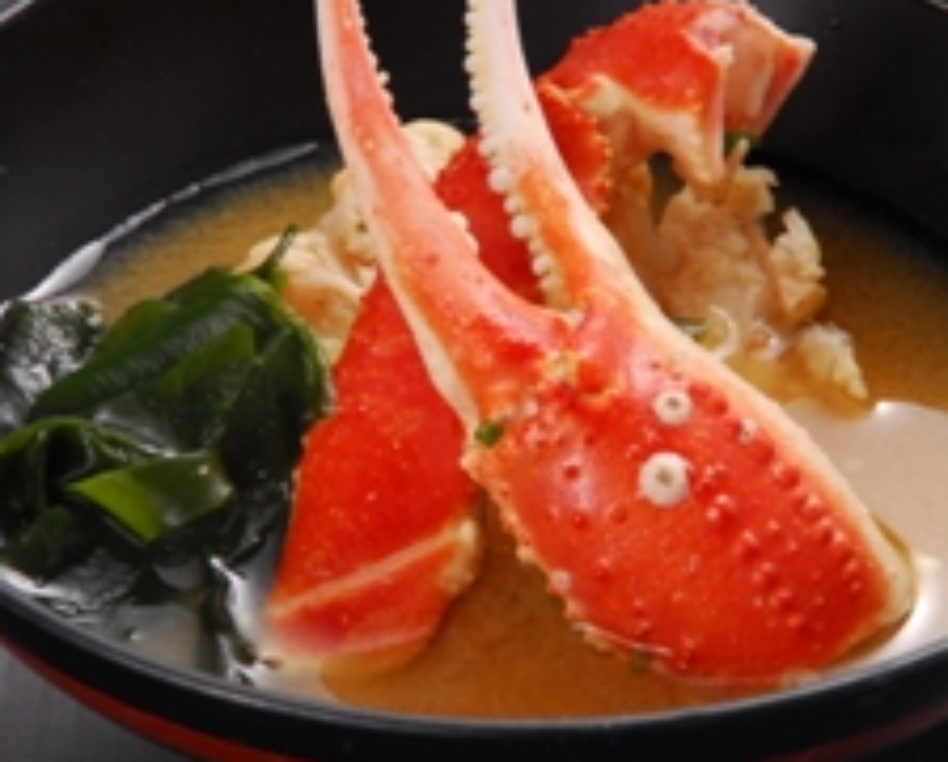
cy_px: 343
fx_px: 11861
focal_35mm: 422
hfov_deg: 4.6
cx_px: 580
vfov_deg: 3.7
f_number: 14
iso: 200
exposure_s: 1/250
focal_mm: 150
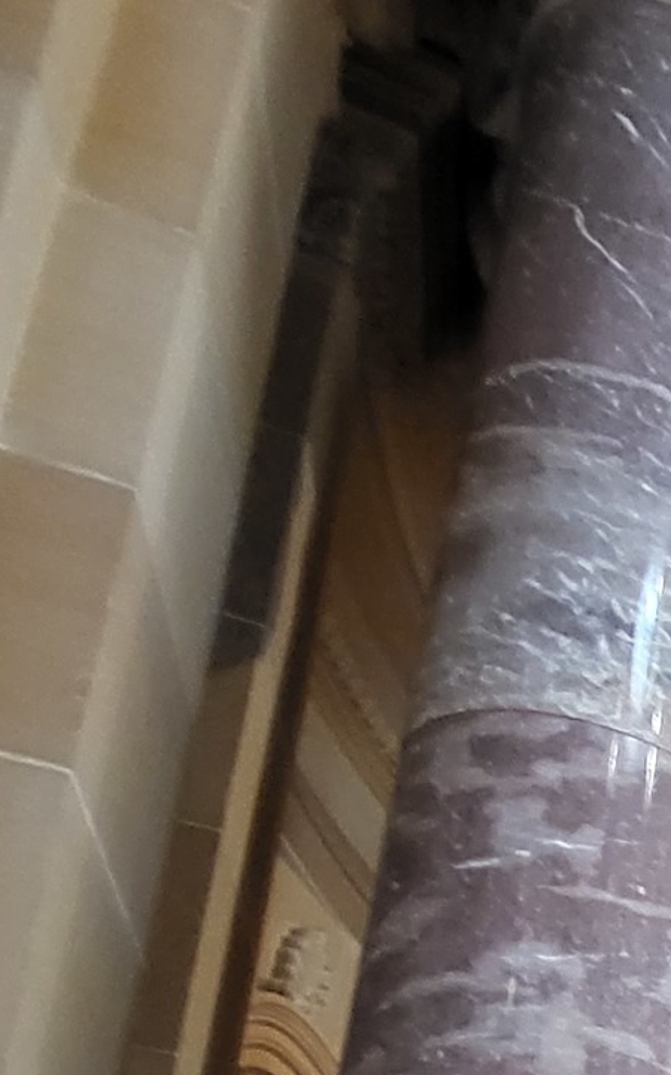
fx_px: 1494
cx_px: 1448
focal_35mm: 51
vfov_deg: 30.0
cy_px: 1451
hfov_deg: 16.6
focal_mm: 1.74
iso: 500
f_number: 2.2
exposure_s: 1/33
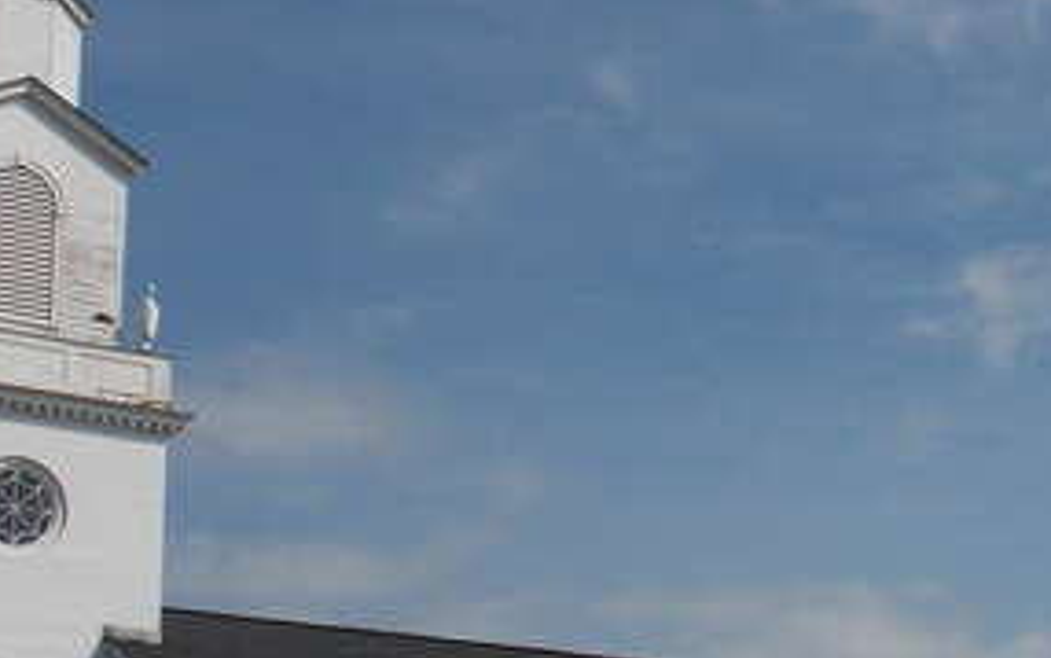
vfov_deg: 14.7
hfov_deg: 22.8
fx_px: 2550
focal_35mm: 89
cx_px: 897
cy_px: 382
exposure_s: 1/250
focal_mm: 5.3
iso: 80
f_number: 10.6
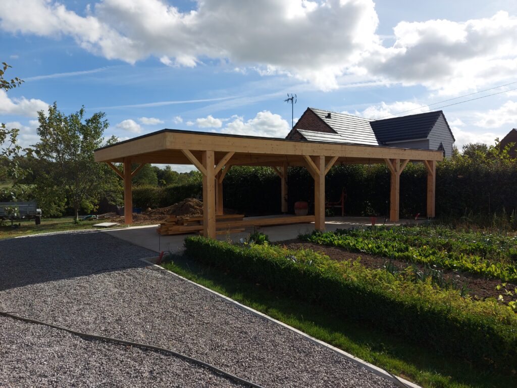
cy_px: 194
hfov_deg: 71.6
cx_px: 258
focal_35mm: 24
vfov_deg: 56.8
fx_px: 358
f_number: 1.8
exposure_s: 1/1940
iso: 32
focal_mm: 5.23
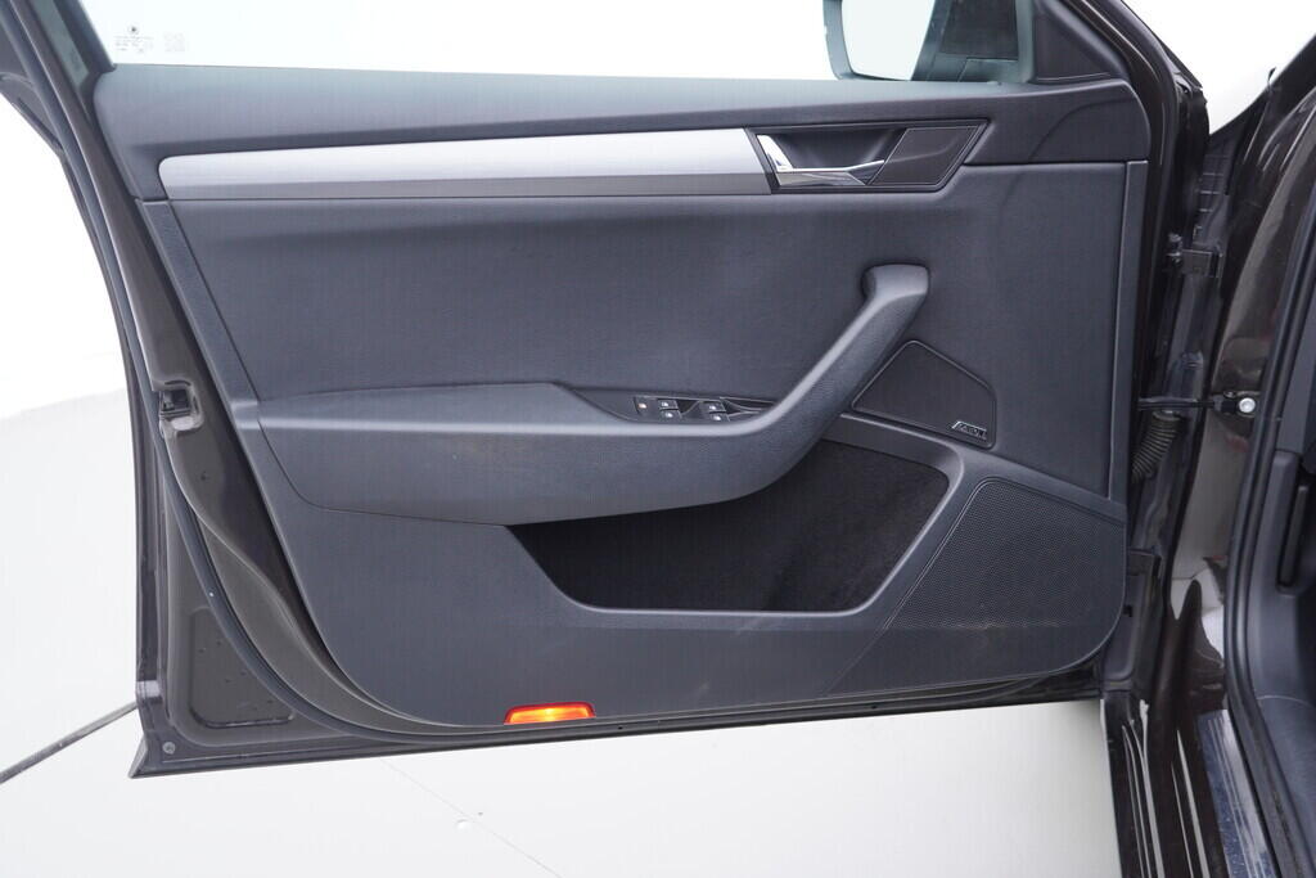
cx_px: 658
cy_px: 439
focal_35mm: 36
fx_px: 1316
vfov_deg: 36.9
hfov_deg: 53.1
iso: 160
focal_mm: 24
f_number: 2.8
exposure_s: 1/40
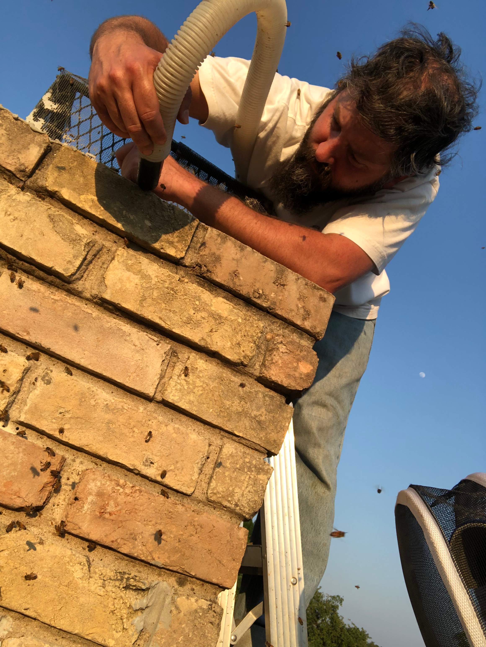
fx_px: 598
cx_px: 243
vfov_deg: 56.8
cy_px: 324
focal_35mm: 32
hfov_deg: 44.2
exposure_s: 1/512
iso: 20
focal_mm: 2.87
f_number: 2.2
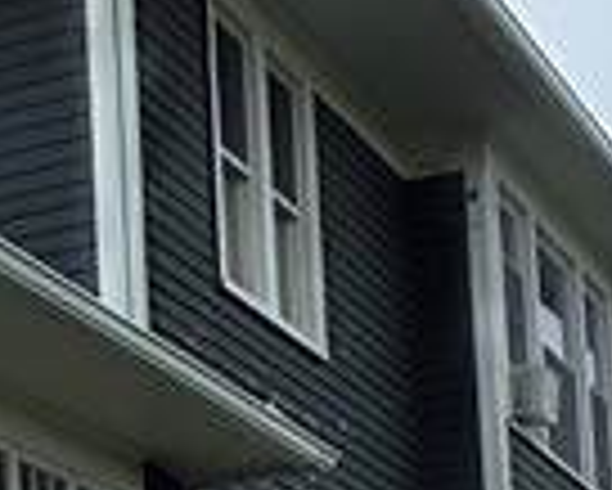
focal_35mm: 169
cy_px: 827
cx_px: -513
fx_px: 3063
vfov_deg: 8.8
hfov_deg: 10.7
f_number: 1.7
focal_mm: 6.3
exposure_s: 1/359
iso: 32
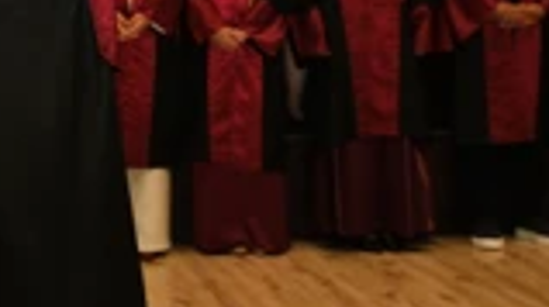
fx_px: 1309
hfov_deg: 22.5
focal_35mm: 90
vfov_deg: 12.6
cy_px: -188
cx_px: -41
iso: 1250
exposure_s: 1/160
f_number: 2.8
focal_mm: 20.6
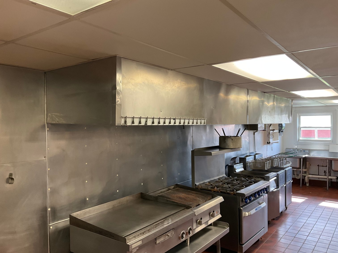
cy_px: 126
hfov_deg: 61.7
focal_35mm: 29
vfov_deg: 48.2
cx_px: 169
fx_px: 283
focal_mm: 3
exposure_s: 1/60
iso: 80
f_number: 1.8
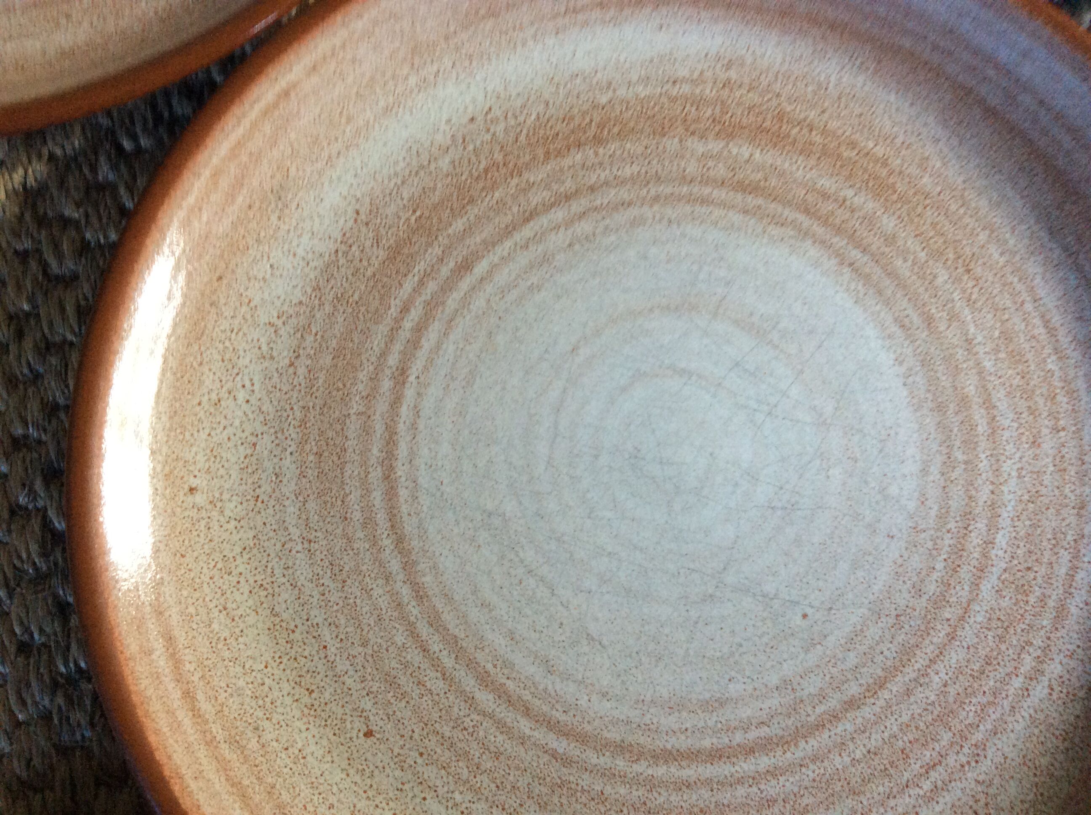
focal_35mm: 32
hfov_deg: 56.9
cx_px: 546
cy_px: 408
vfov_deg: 44.1
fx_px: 1007
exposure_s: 1/25
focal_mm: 3.3
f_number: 2.4
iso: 160
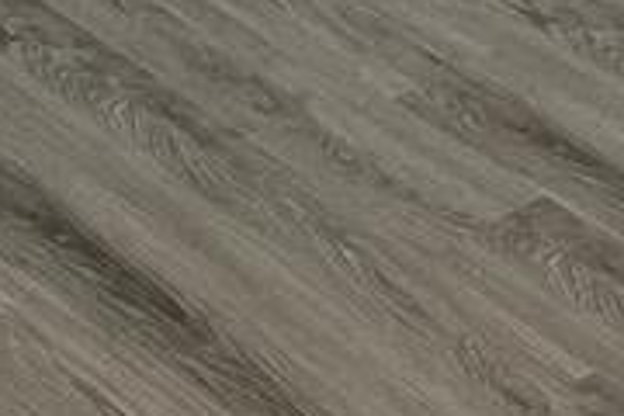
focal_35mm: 166
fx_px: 2877
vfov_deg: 6.1
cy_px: -1536
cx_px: 270
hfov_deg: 12.4
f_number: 1.78
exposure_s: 1/60
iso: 125
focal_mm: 6.76
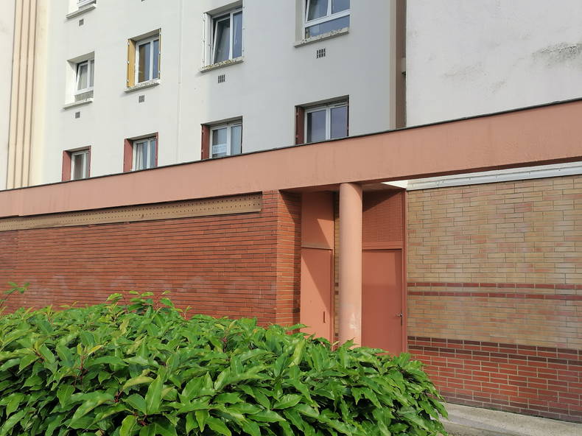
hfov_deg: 49.0
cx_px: 291
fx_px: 639
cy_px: 218
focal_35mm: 38
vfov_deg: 37.7
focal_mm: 5.3
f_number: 1.8
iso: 50
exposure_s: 1/434
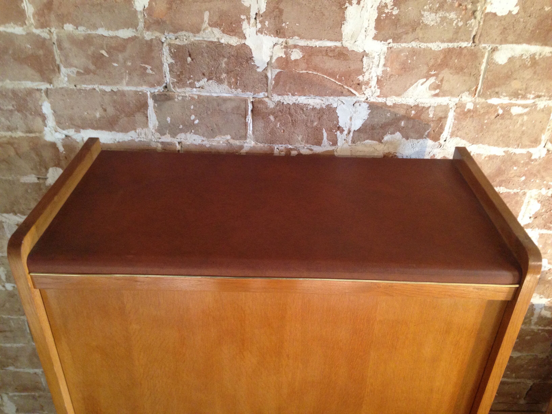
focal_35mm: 33
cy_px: 207
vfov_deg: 42.9
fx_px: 526
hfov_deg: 55.4
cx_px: 276
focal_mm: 4.12
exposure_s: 1/20
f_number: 2.4
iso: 250
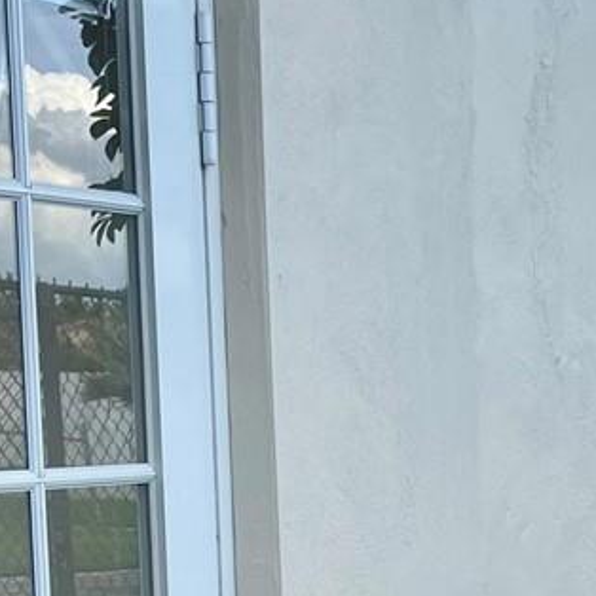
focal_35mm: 117
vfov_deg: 14.5
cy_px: 672
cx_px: 841
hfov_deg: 14.1
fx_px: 2279
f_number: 1.5
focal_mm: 5.7
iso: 50
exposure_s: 1/1171
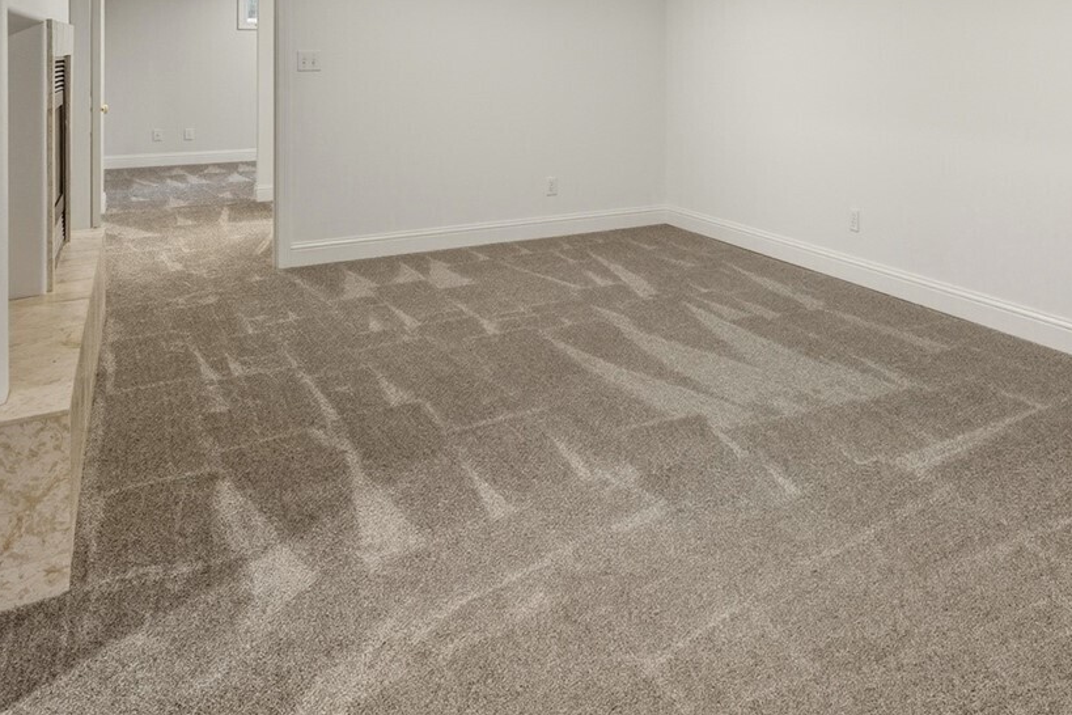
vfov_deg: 41.5
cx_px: 825
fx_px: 863
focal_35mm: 29
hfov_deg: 59.7
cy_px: 77
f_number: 9
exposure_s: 1/20
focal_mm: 14
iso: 400
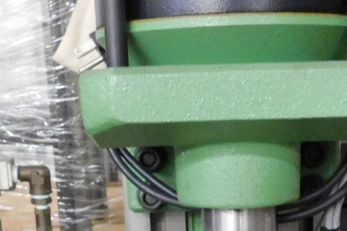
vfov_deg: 18.0
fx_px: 694
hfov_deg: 28.0
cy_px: 270
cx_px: 218
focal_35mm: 72
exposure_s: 1/8
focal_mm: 4
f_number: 3
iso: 560
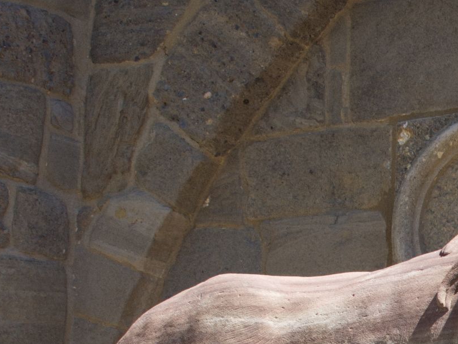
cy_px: 324
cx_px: 578
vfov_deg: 8.7
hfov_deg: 11.4
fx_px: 2250
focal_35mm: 170
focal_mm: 40
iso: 400
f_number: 10
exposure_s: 1/250
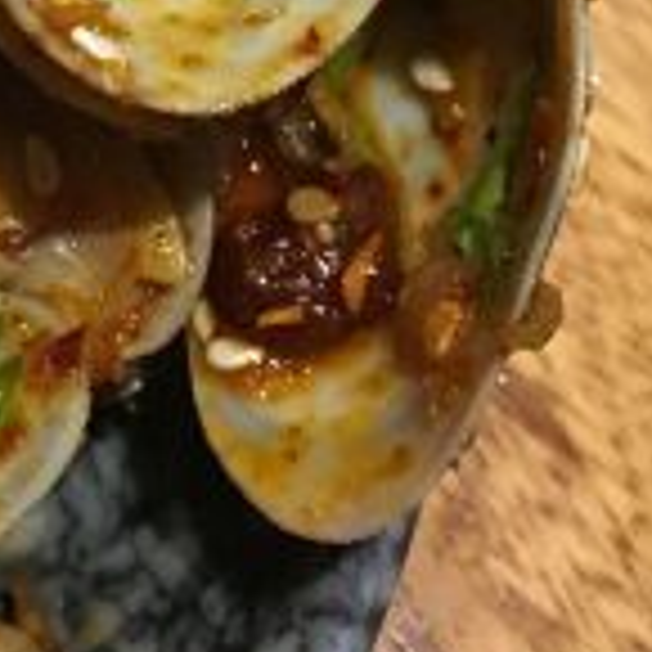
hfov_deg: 13.3
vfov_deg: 13.3
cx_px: -304
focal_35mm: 124
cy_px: -301
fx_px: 2642
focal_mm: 4.15
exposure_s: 1/20
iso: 200
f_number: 2.2
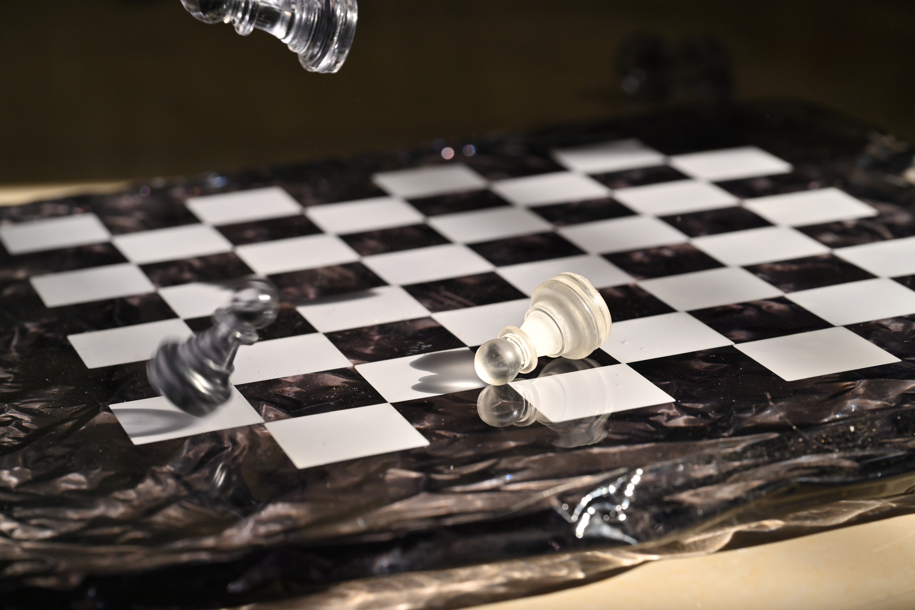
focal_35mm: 85
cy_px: 305
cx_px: 458
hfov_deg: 23.9
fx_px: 2160
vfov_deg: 16.1
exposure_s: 1/500
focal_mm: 85
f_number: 8
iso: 250
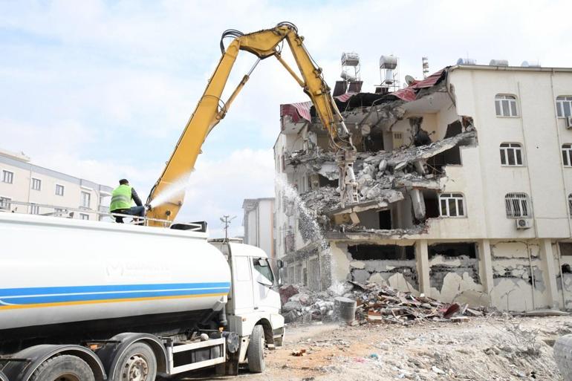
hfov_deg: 58.7
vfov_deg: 41.1
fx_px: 508
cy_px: 190
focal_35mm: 32
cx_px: 286
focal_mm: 32
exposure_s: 1/1250
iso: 6400
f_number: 18
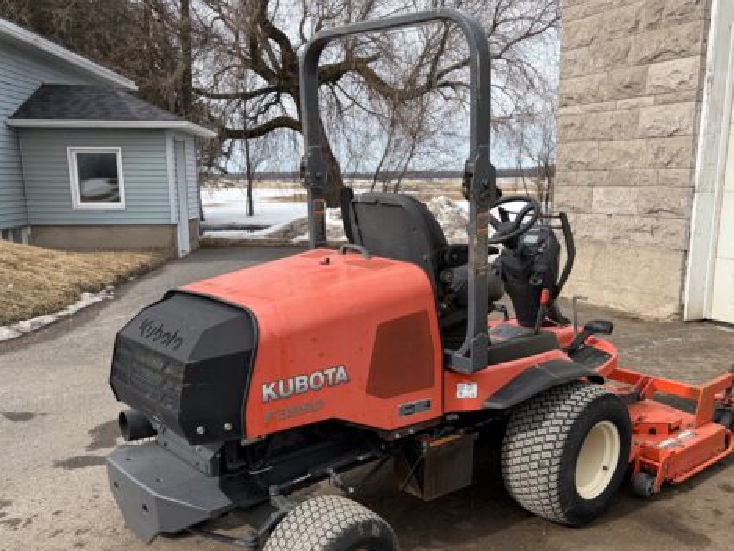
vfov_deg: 41.6
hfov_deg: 53.9
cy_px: 332
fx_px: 721
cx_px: 381
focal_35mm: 34
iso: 50
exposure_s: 1/1901
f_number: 1.6
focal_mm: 5.96
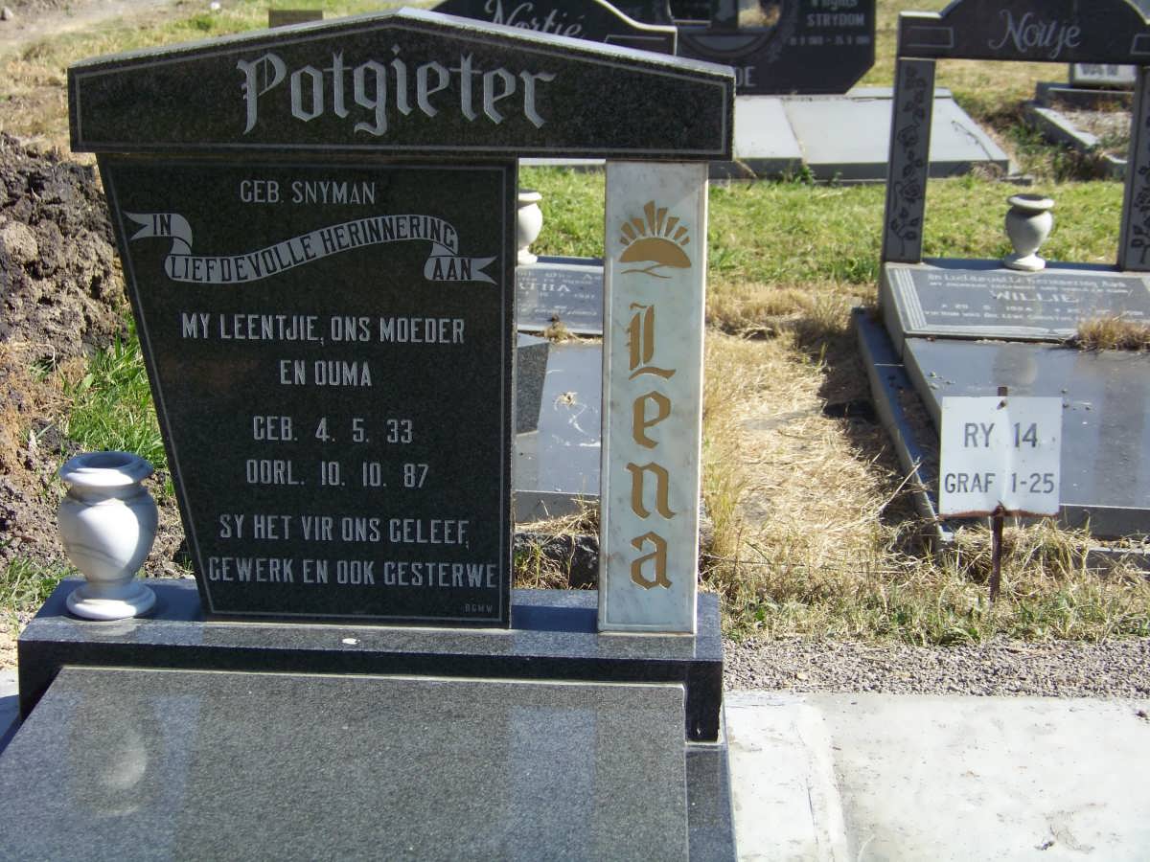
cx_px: 575
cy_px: 431
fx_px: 2326
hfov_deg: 27.8
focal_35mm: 70
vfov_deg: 21.0
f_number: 3.2
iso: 64
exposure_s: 1/640
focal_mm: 11.7
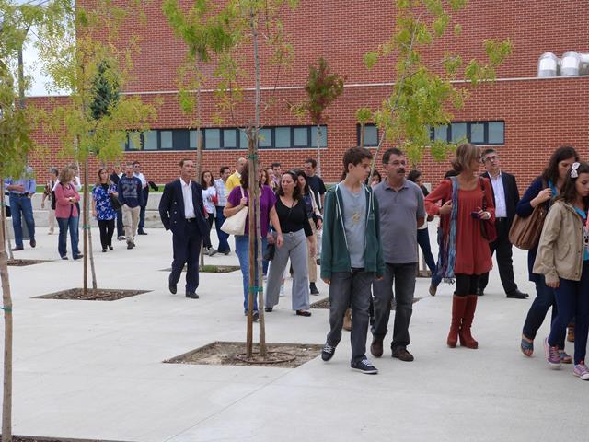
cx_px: 294
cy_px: 221
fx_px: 1055
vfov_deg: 23.7
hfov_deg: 31.2
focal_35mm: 62
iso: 100
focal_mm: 11
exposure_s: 1/250
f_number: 4
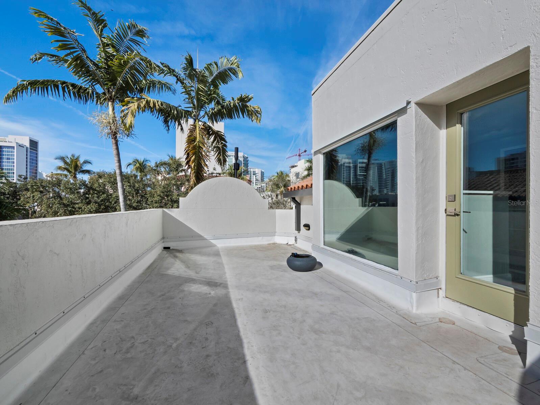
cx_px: 270
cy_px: 202
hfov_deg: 102.0
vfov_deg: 85.7
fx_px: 218
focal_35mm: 14
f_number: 11
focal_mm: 7
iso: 320
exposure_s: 1/500
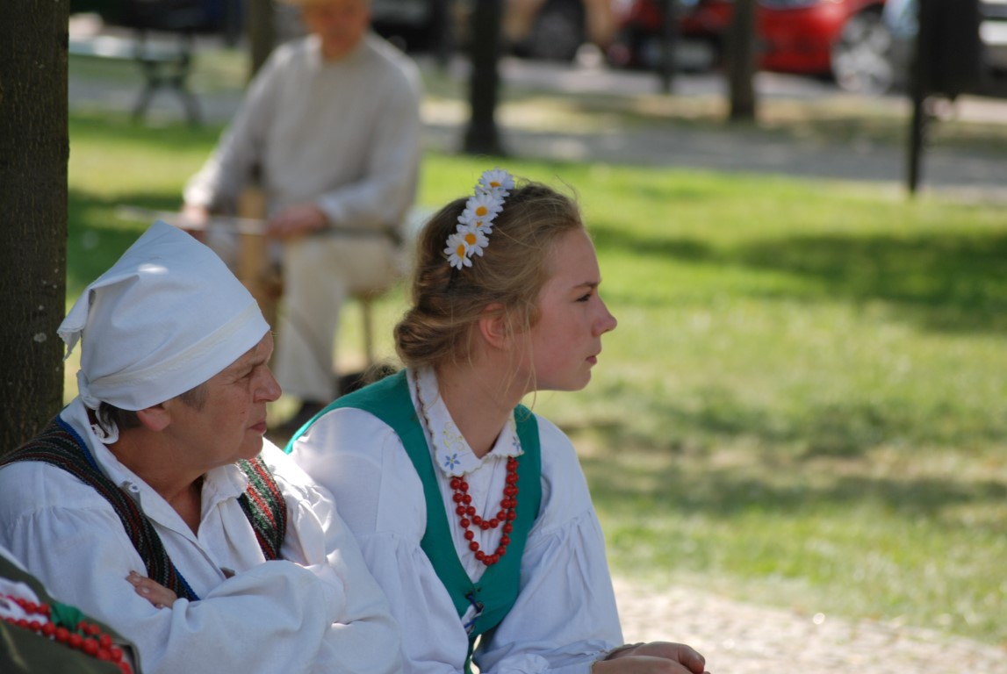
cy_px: 337
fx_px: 6932
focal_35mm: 248
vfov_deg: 5.6
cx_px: 504
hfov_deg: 8.3
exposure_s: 1/400
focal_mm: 165
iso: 200
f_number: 5.3
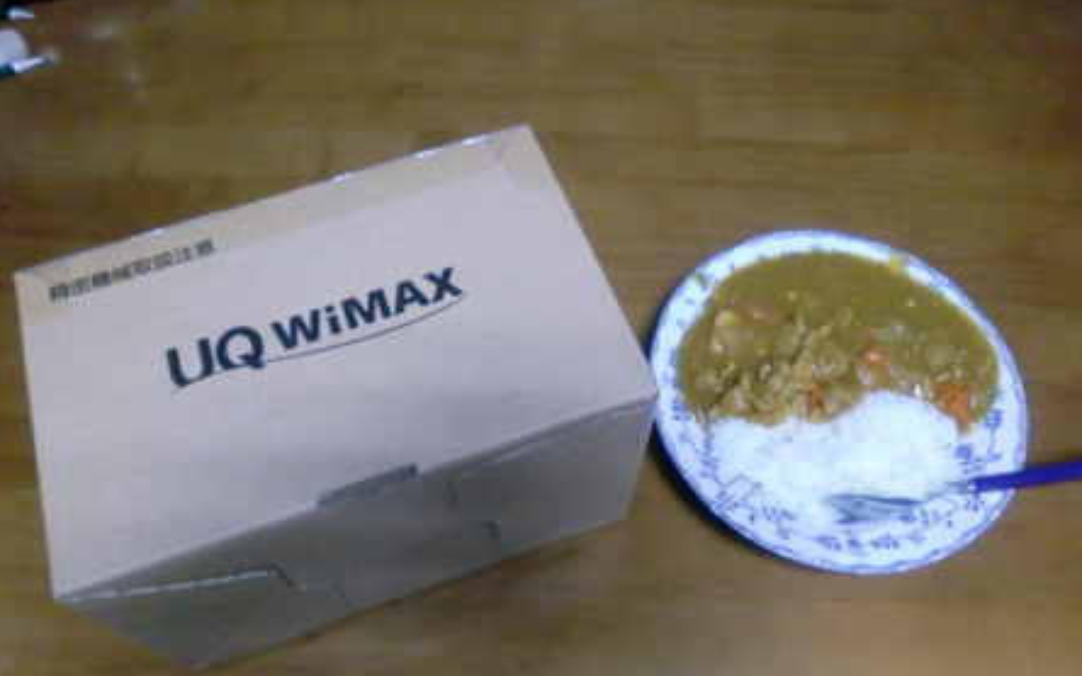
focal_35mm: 30
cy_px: 406
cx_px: 542
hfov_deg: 62.9
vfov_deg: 41.6
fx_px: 885
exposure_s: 1/80
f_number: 2.6
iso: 800
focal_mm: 4.65
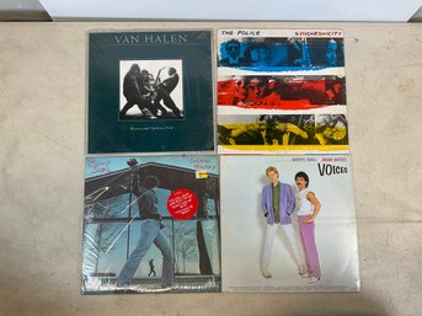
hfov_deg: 61.7
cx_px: 211
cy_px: 158
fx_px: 353
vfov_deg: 48.2
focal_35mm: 29
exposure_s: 1/120
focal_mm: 3
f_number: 1.8
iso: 40
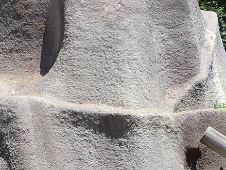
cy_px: 213
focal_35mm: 102
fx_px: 666
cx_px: 27
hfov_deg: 19.0
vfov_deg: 14.0
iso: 100
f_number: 3.3
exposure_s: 1/500
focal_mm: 4.7
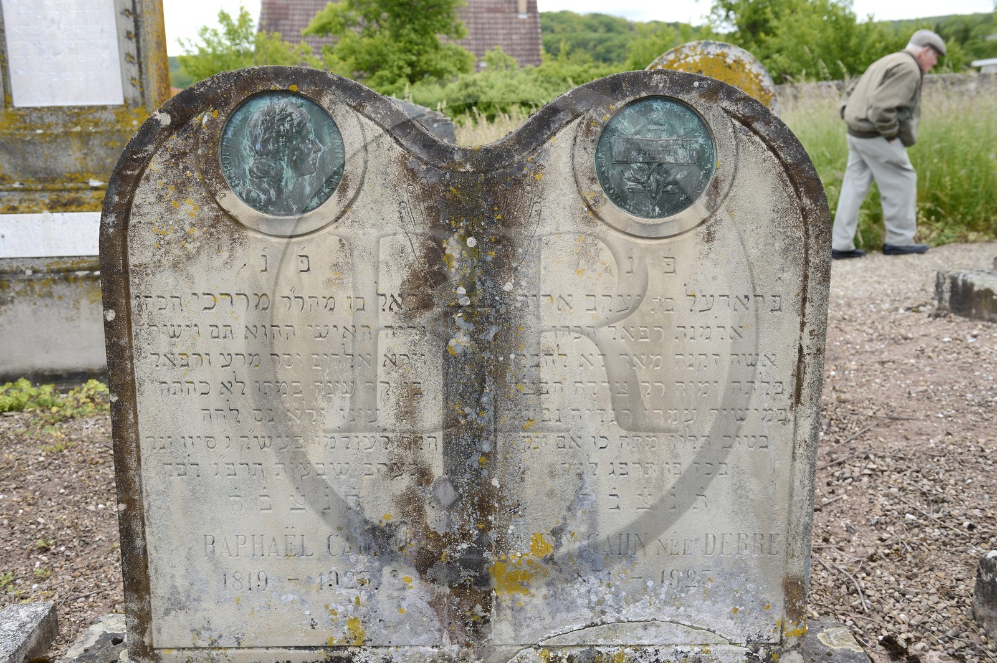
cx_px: 498
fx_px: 968
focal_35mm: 35
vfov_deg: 37.8
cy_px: 332
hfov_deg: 54.5
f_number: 6.3
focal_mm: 35
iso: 200
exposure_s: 1/160
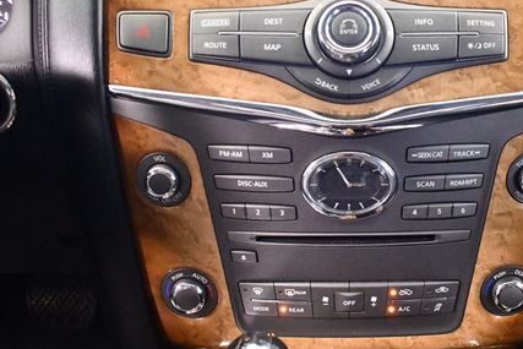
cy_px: 216
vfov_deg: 25.0
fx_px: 785
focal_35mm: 54
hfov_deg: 36.4
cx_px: 353
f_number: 3.5
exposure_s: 1/60
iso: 8000
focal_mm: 18
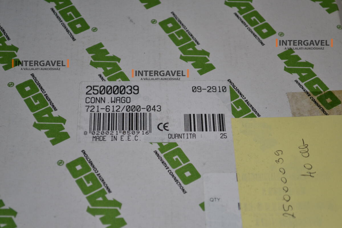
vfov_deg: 16.6
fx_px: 784
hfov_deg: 24.6
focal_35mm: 82
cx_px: 171
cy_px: 114
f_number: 5.6
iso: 720
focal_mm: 55
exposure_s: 1/60
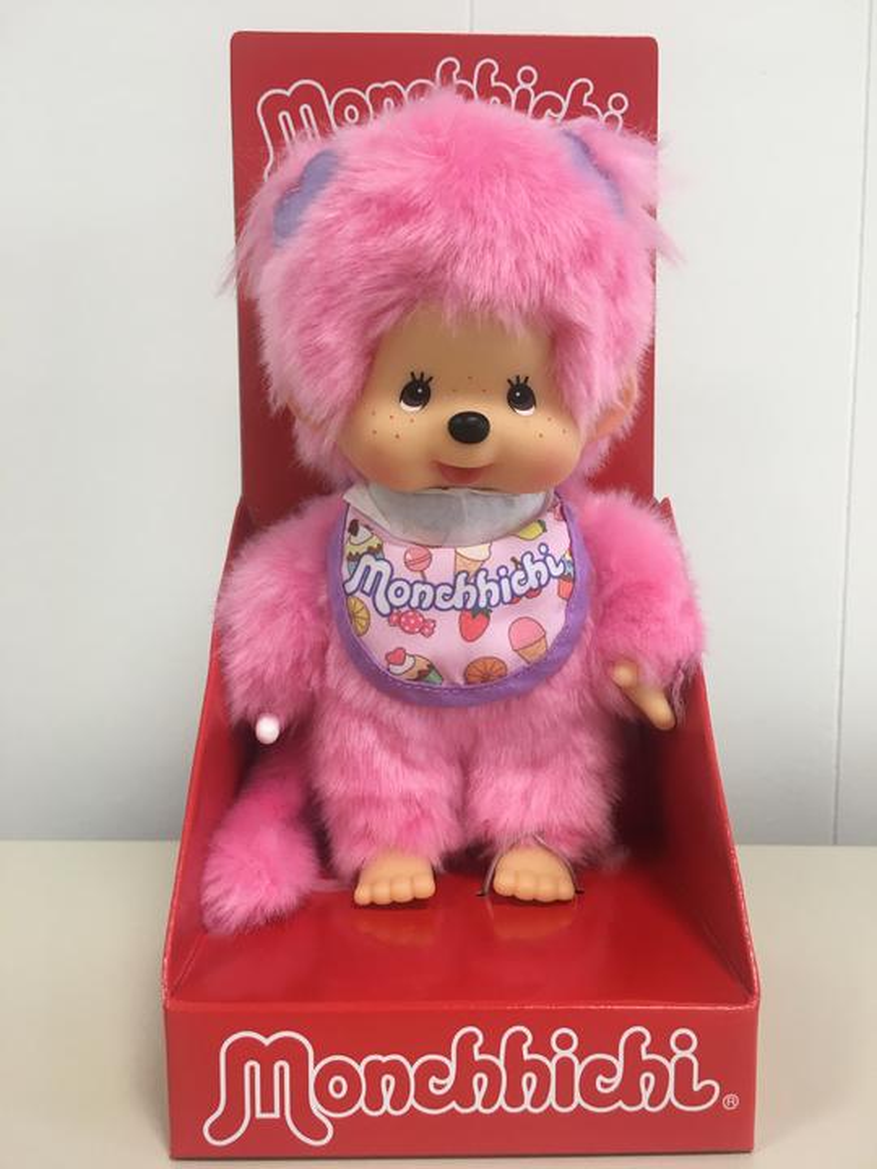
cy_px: 584
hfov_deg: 48.2
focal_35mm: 29
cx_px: 438
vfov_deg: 61.7
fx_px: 980
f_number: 2.2
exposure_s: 1/33
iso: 50
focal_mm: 4.15
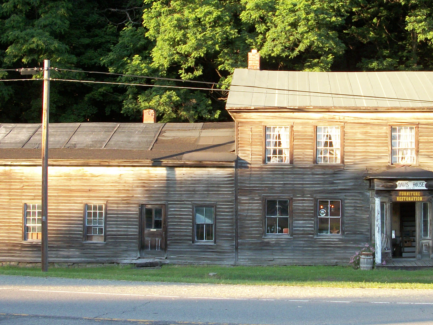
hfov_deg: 30.6
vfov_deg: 23.3
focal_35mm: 63
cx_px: 272
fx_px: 788
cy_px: 170
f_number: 3.1
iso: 80
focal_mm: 6.3
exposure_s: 1/125
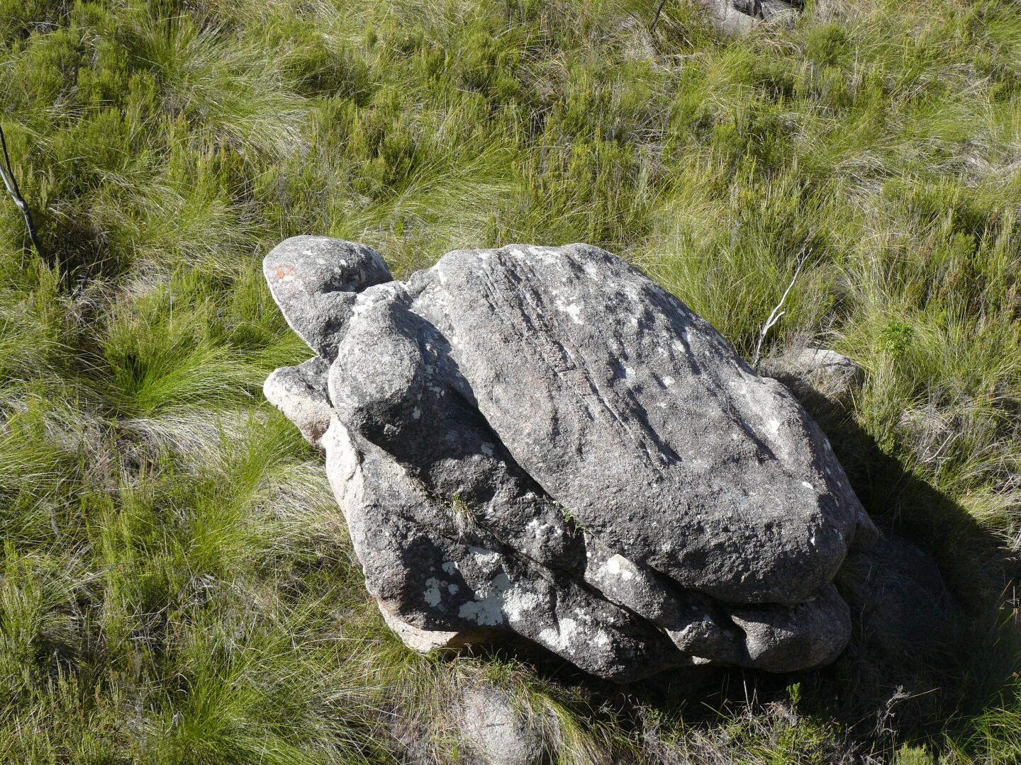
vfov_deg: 19.9
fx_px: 2183
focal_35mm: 74
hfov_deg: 26.3
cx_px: 510
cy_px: 382
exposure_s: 1/250
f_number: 5
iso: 100
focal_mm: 12.4
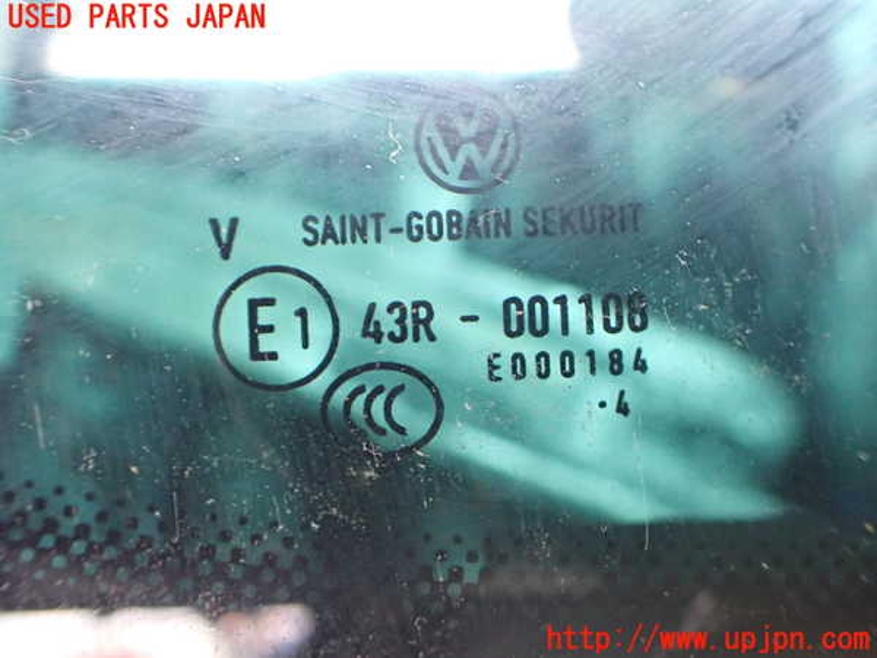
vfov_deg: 46.8
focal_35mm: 30
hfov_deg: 60.0
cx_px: 438
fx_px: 760
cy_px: 329
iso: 1000
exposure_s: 1/30
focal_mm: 5.4
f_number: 2.3
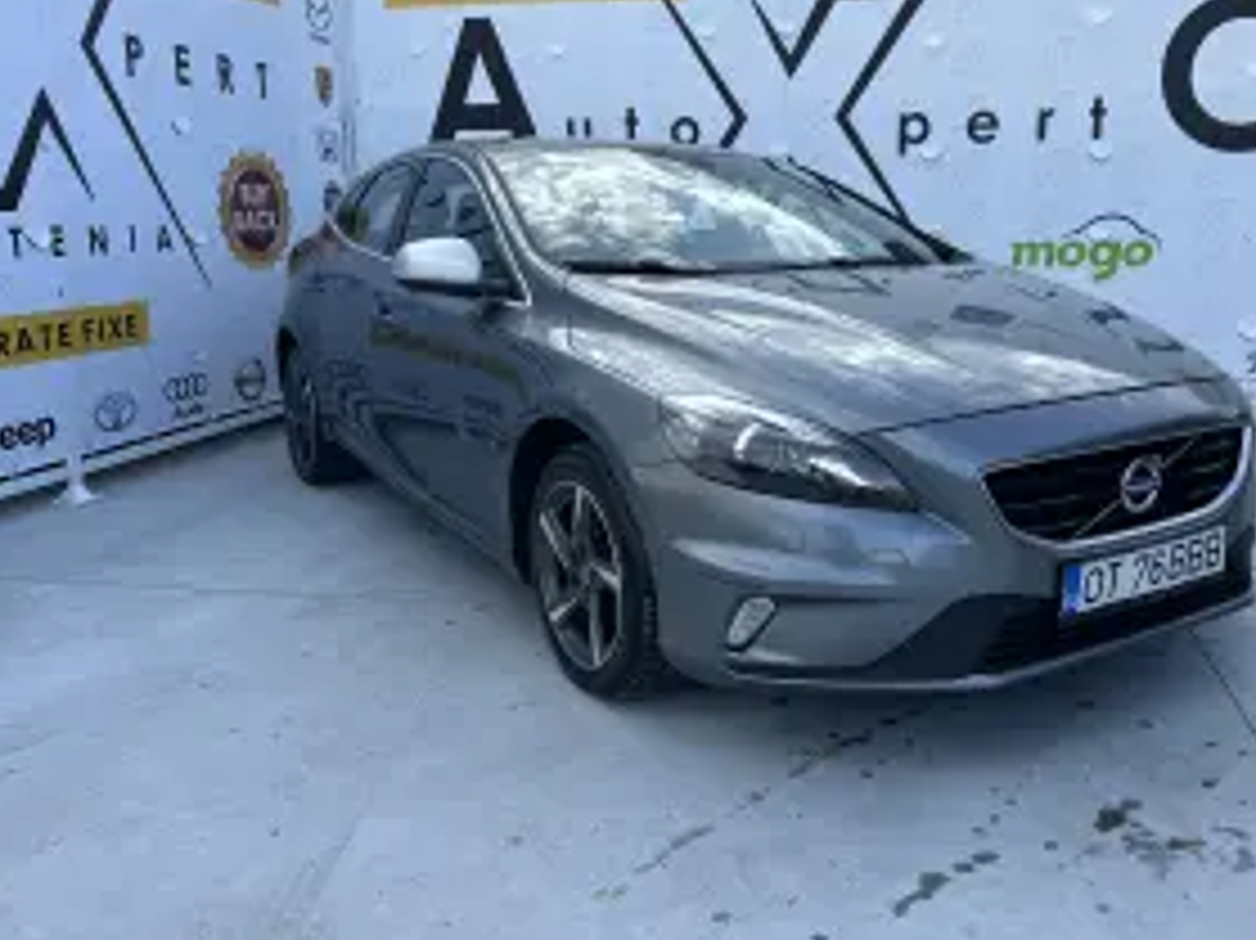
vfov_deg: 45.3
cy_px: 418
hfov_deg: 57.9
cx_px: 752
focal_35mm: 31
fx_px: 1124
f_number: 1.78
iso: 80
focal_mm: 6.86
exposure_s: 1/1212
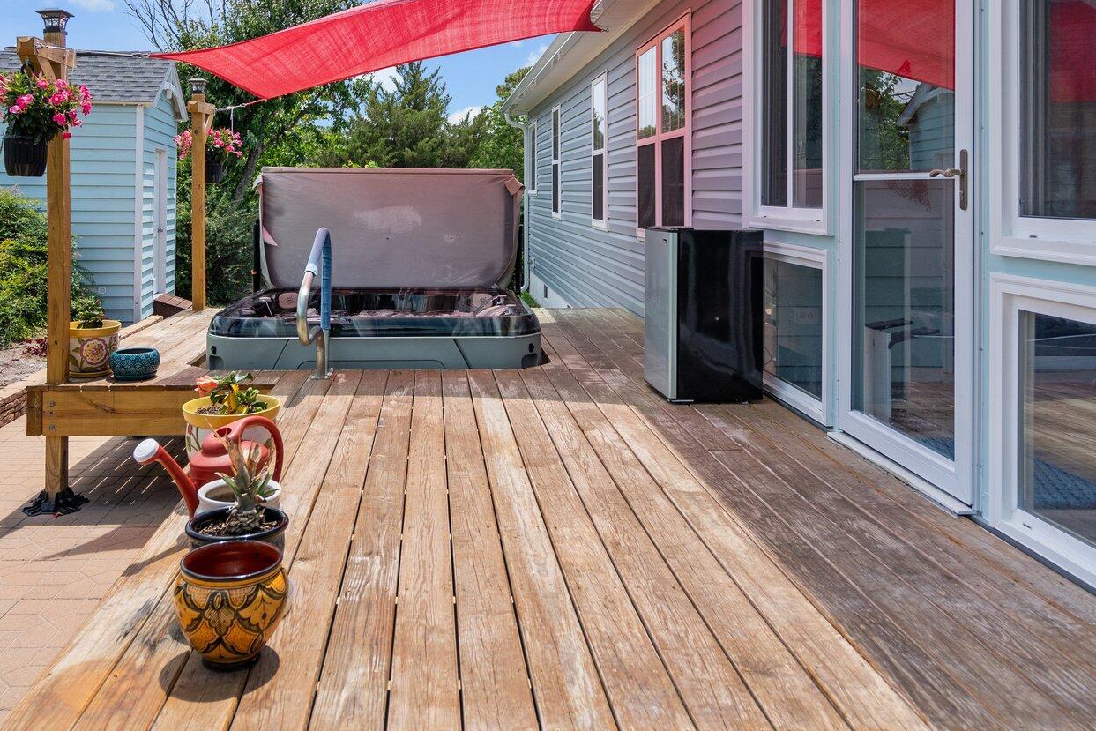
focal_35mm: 28
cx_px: 451
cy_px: 192
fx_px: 852
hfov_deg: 65.0
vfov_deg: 45.0
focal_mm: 17
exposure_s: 1/2500
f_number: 4
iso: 250
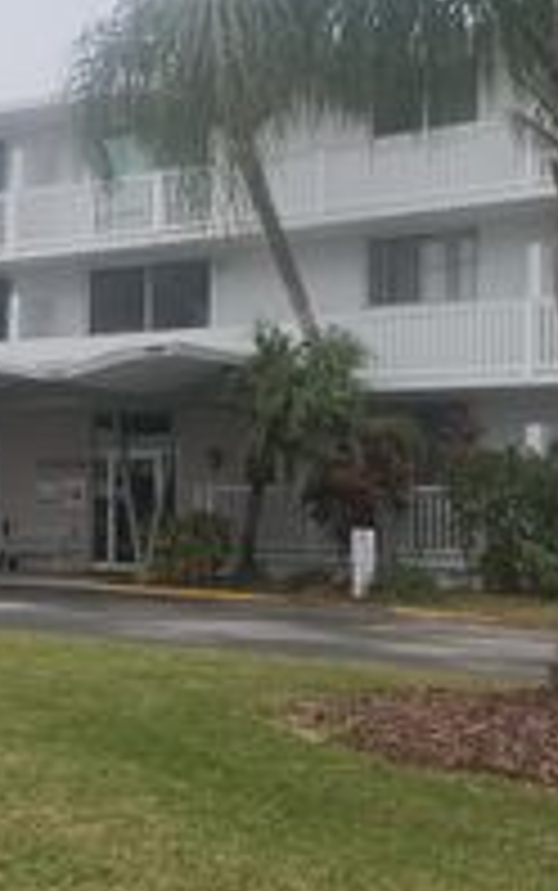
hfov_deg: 17.5
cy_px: 515
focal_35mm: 67
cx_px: -279
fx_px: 1628
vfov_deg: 30.6
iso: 101
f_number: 1.7
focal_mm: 4.71
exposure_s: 1/2492
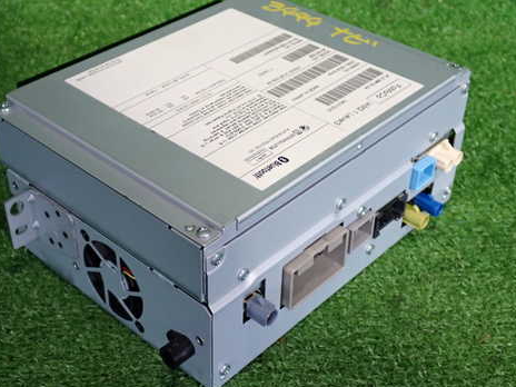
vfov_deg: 27.5
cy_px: 206
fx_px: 790
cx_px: 238
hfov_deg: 36.2
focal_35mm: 53
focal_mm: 7.31
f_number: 2.8
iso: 400
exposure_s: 1/40
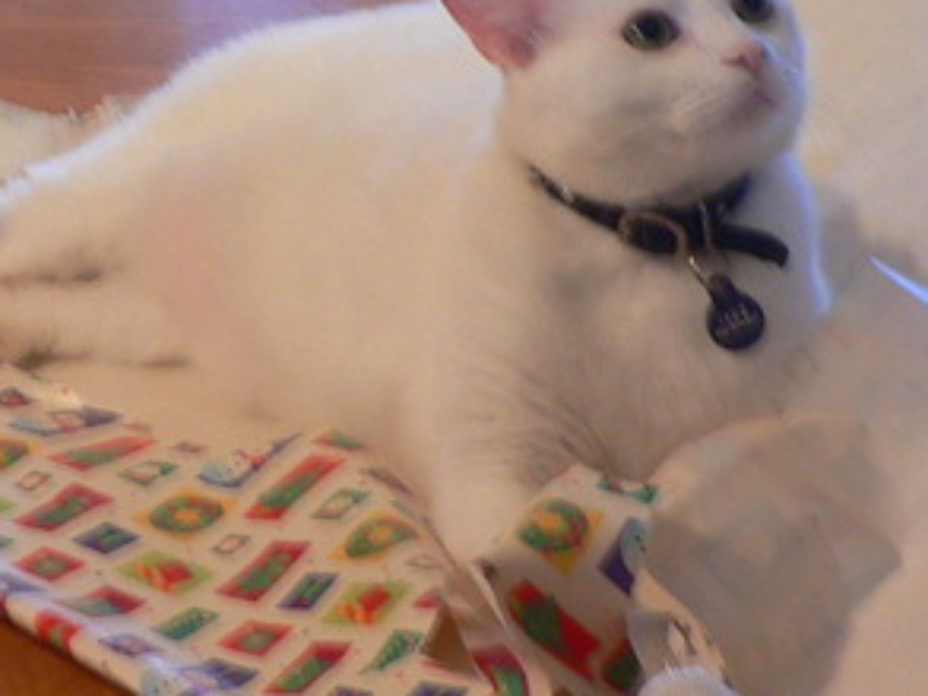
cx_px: 377
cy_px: -3
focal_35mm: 181
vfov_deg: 8.2
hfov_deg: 10.9
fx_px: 4854
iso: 100
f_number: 2.8
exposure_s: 1/3.2
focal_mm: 10.9
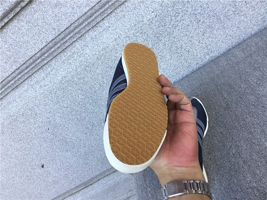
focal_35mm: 31
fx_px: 239
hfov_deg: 58.4
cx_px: 134
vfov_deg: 45.4
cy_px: 100
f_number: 2.4
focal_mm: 3.3
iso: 32
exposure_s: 1/100
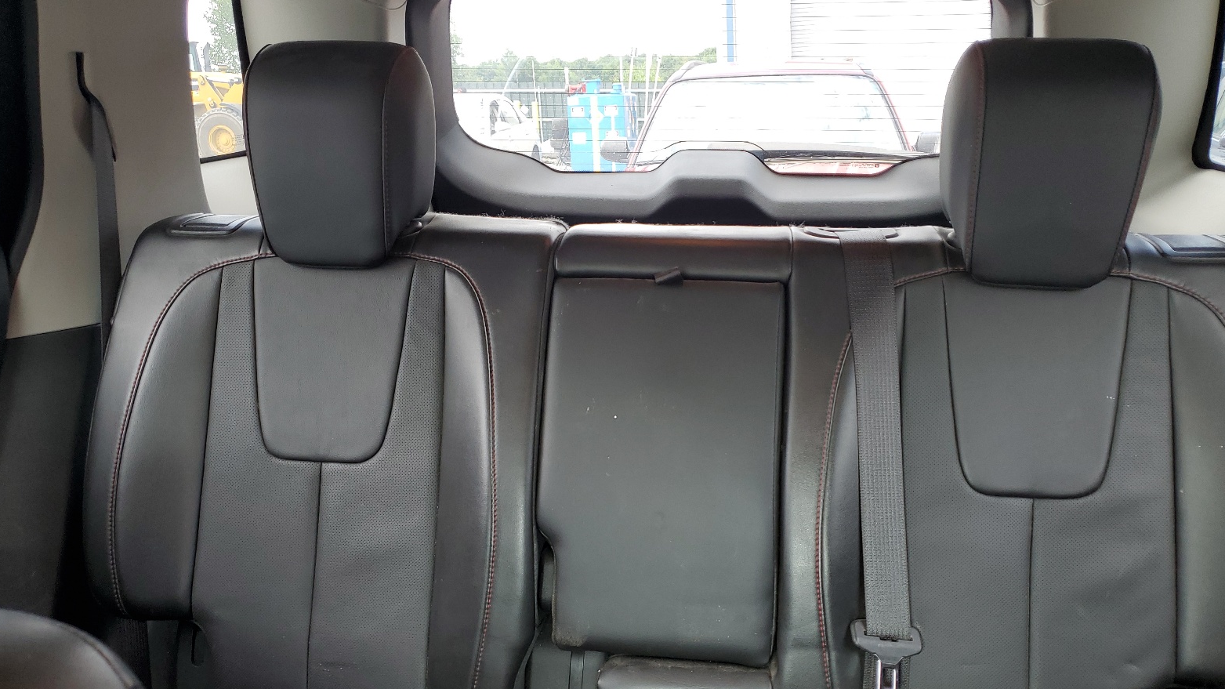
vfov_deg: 40.0
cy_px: 417
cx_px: 625
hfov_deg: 66.1
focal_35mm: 29
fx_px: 942
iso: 50
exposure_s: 1/60.2
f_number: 1.5
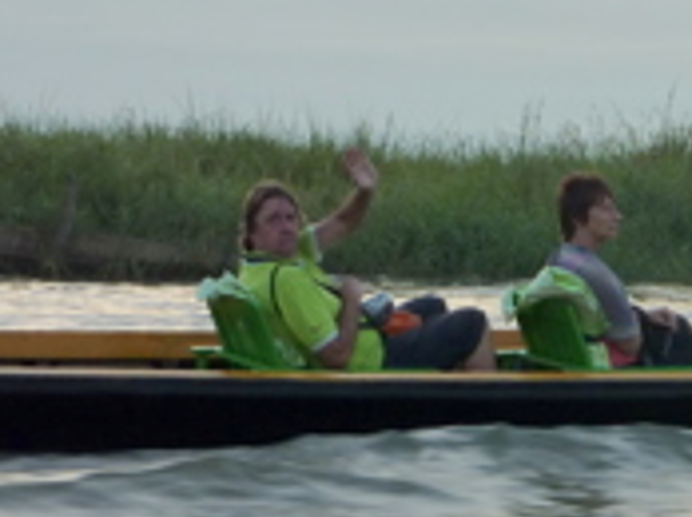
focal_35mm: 145
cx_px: 744
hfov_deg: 13.4
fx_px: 2895
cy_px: 123
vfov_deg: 10.2
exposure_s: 1/100
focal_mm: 10.3
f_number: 4
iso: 125
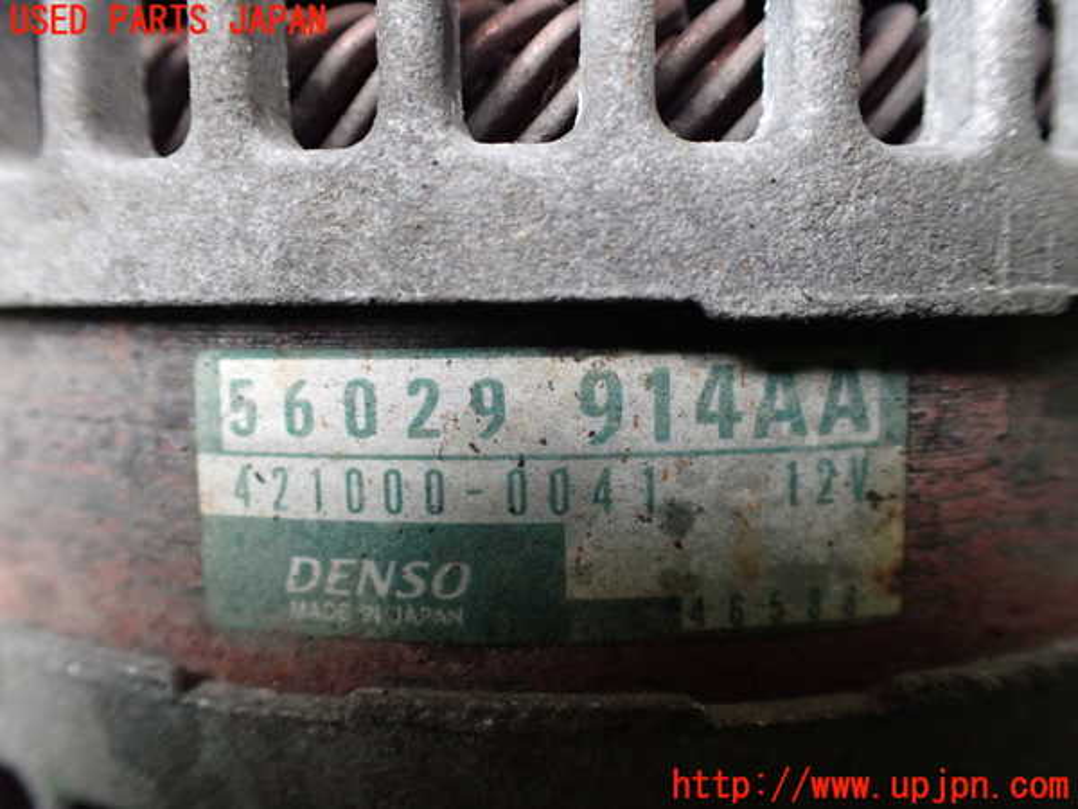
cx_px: 539
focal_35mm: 30
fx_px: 934
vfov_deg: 46.8
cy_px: 404
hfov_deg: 60.0
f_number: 2.3
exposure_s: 1/30
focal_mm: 5.4
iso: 800
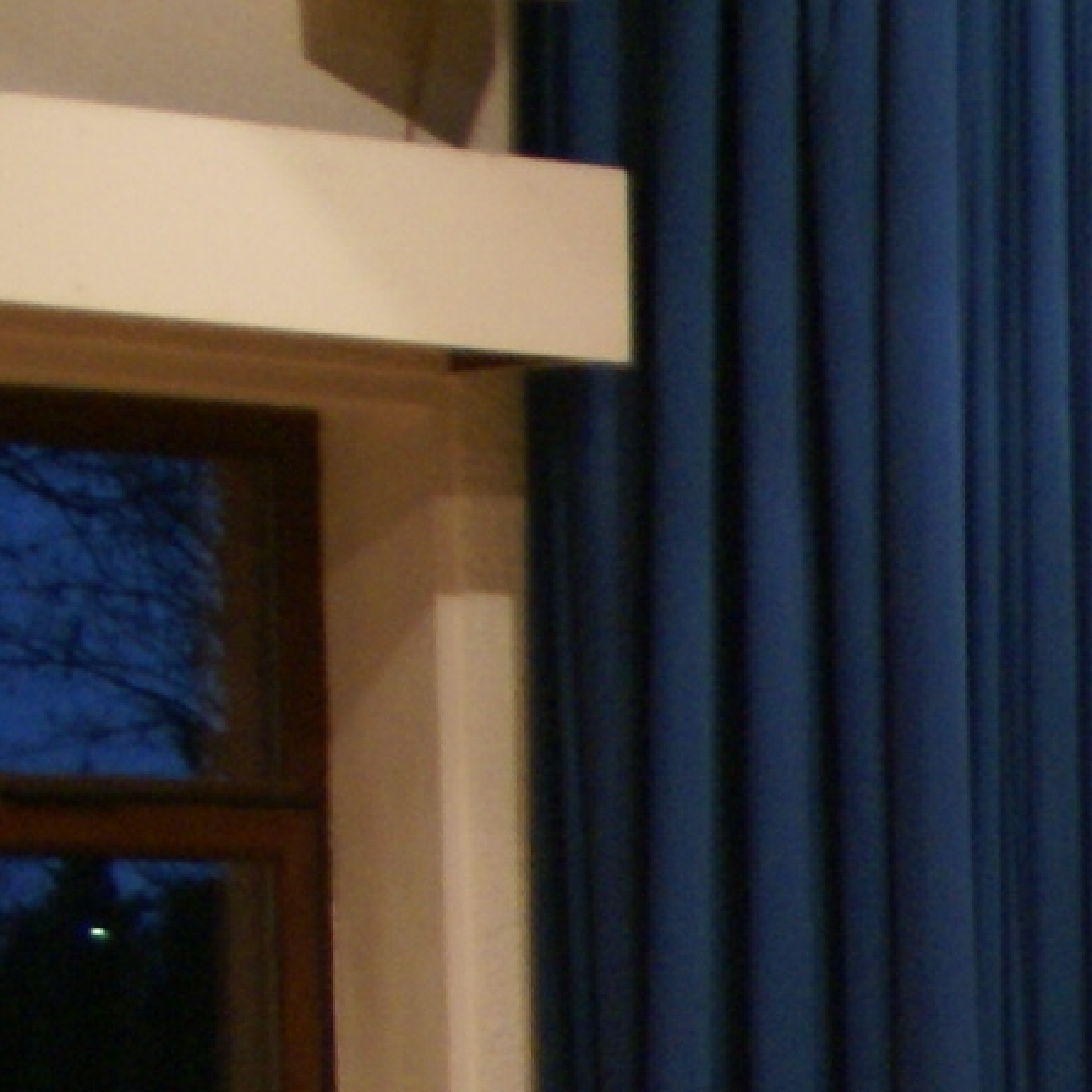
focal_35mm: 232
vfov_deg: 7.4
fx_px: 8280
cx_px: 3325
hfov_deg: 6.8
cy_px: 1873
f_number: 4
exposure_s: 1/30
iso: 400
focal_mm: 28
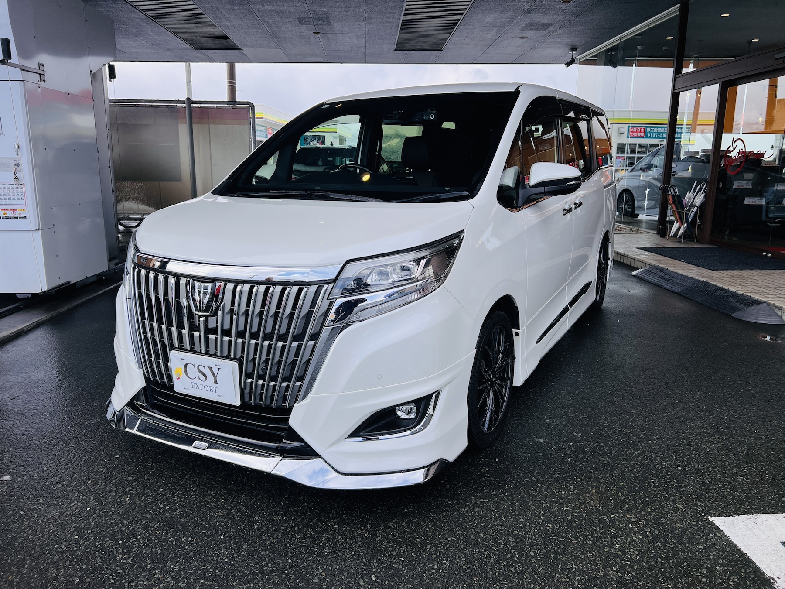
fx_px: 590
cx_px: 392
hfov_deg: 67.3
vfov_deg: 53.1
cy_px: 294
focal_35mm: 26
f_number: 1.5
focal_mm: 5.7
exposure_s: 1/2045
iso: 50
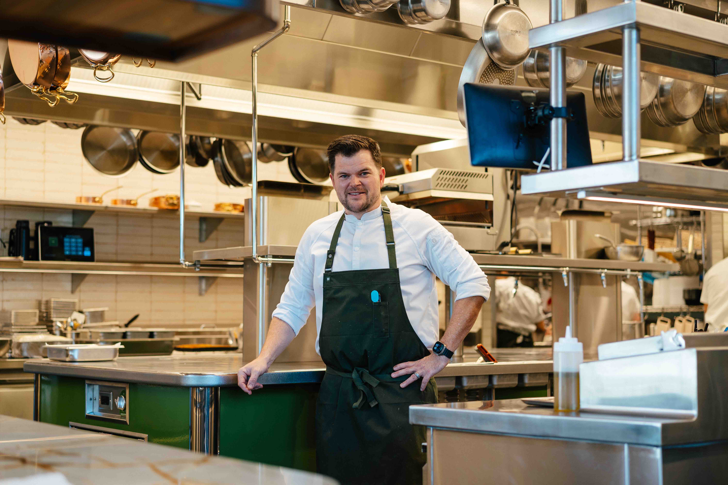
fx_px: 1112
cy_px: 242
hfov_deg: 36.2
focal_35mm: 55
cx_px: 364
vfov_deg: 24.6
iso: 200
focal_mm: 55
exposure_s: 1/125
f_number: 2.5
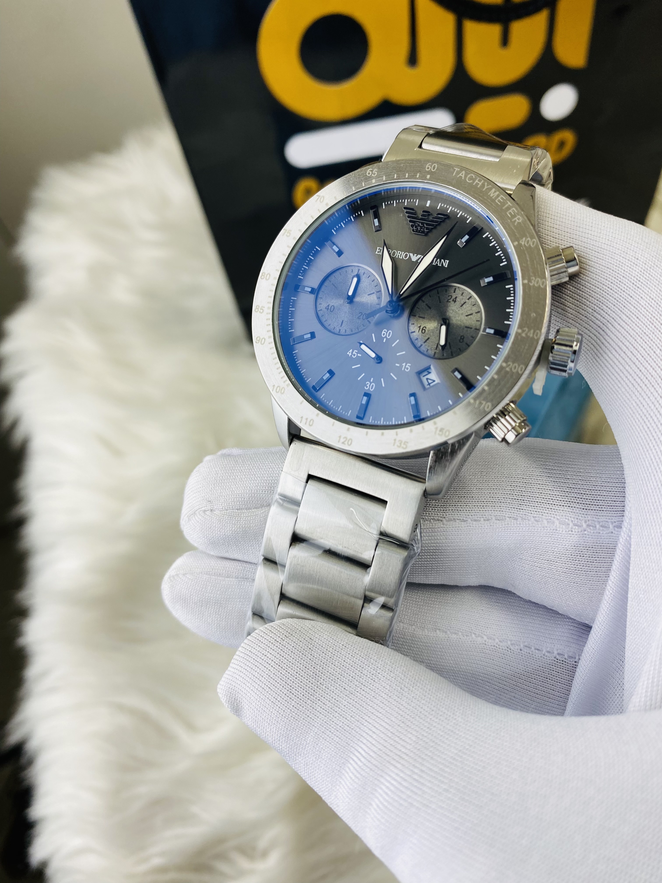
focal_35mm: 25
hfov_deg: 54.9
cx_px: 331
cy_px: 442
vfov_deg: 69.4
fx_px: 637
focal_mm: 4.25
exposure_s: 1/110
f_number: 1.8
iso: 32
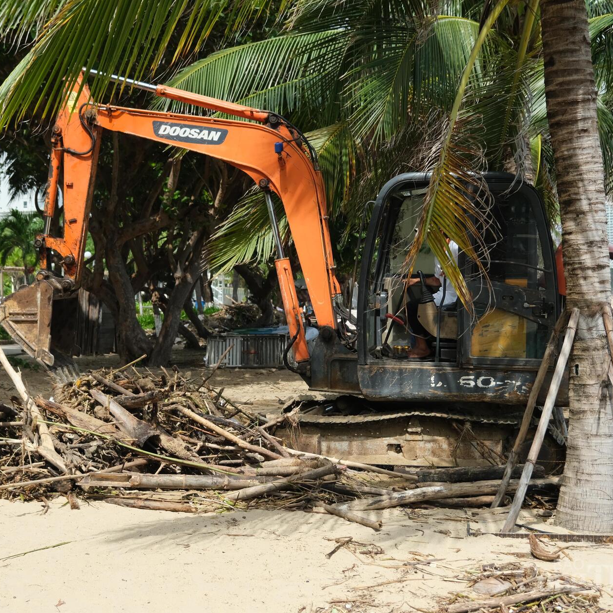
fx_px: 1062
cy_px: 303
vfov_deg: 32.2
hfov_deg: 32.1
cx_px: 242
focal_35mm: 53
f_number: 4
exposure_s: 1/1800
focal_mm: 27.5
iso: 320
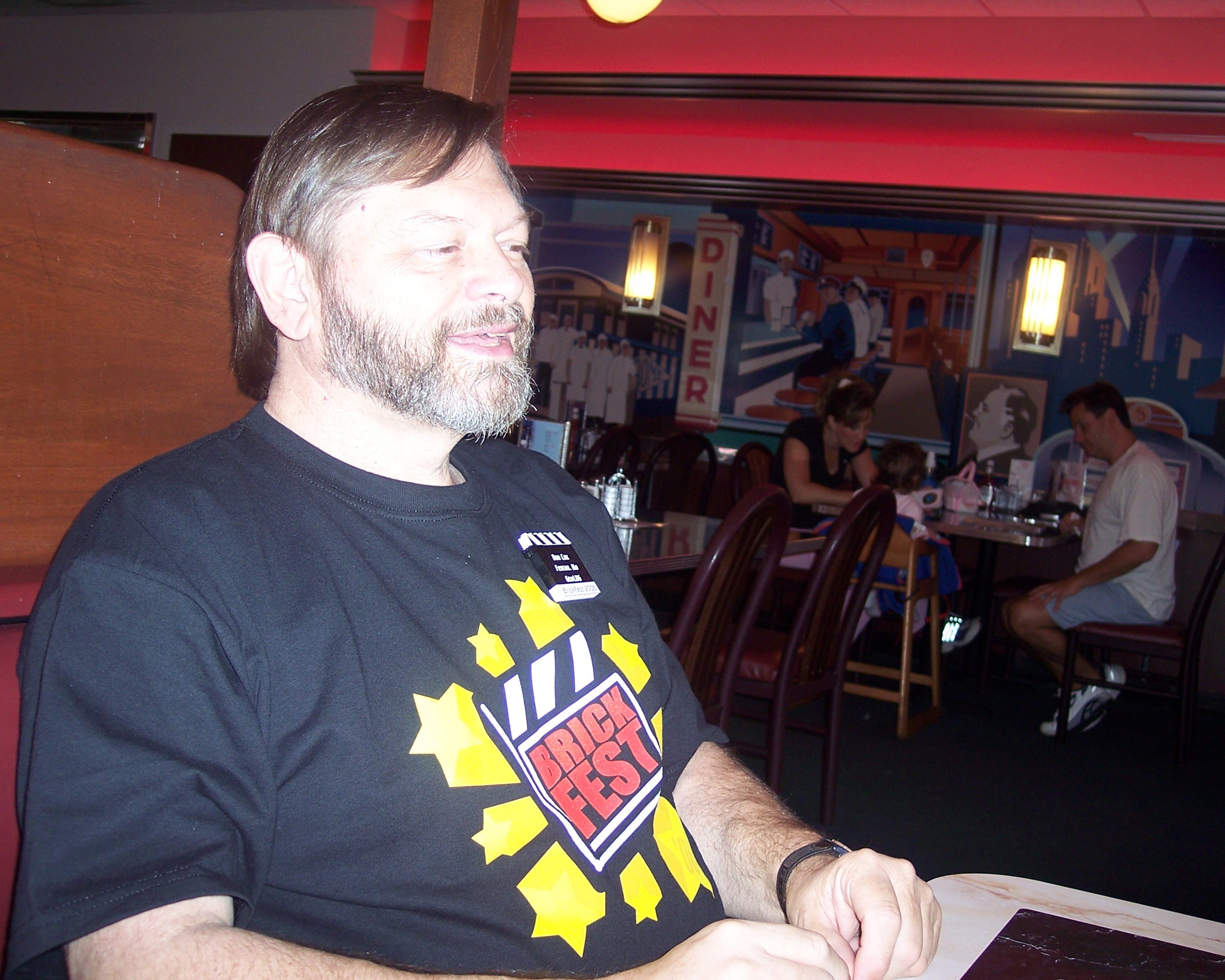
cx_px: 656
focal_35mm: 41
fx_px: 1486
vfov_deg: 36.5
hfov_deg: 44.8
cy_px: 492
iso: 100
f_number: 2.8
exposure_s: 1/60
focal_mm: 8
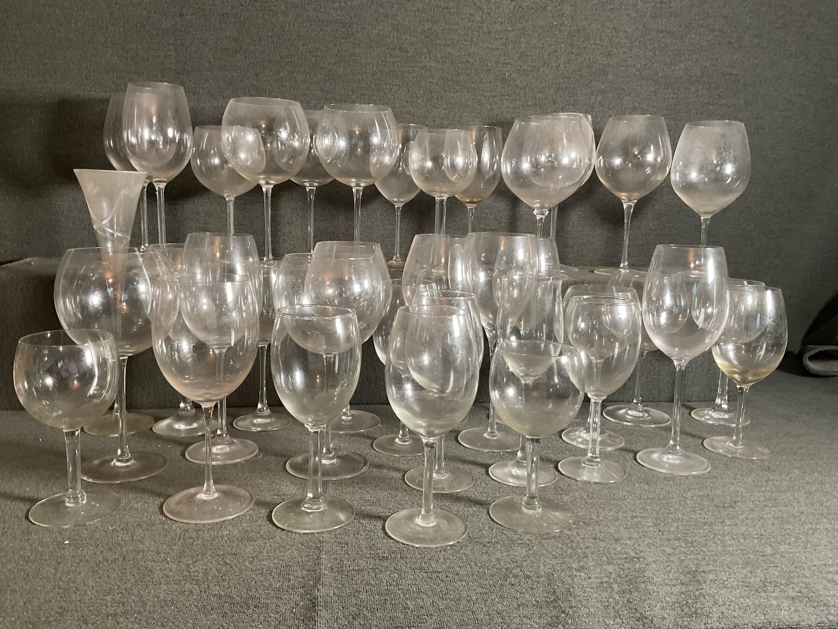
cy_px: 314
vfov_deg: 48.2
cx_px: 419
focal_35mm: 29
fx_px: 702
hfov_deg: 61.7
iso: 125
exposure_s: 1/60
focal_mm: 3
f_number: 1.8
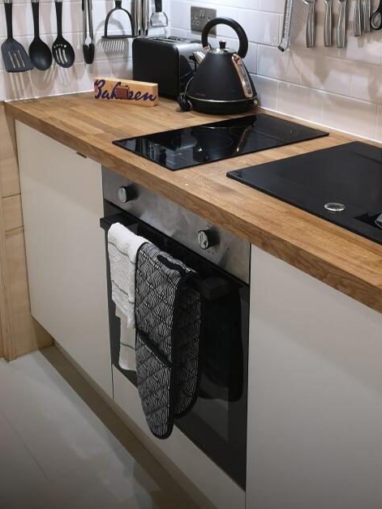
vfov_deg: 41.9
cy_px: 139
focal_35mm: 44
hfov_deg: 32.3
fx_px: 647
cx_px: 284
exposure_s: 1/50
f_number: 1.8
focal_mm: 5.58
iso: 125
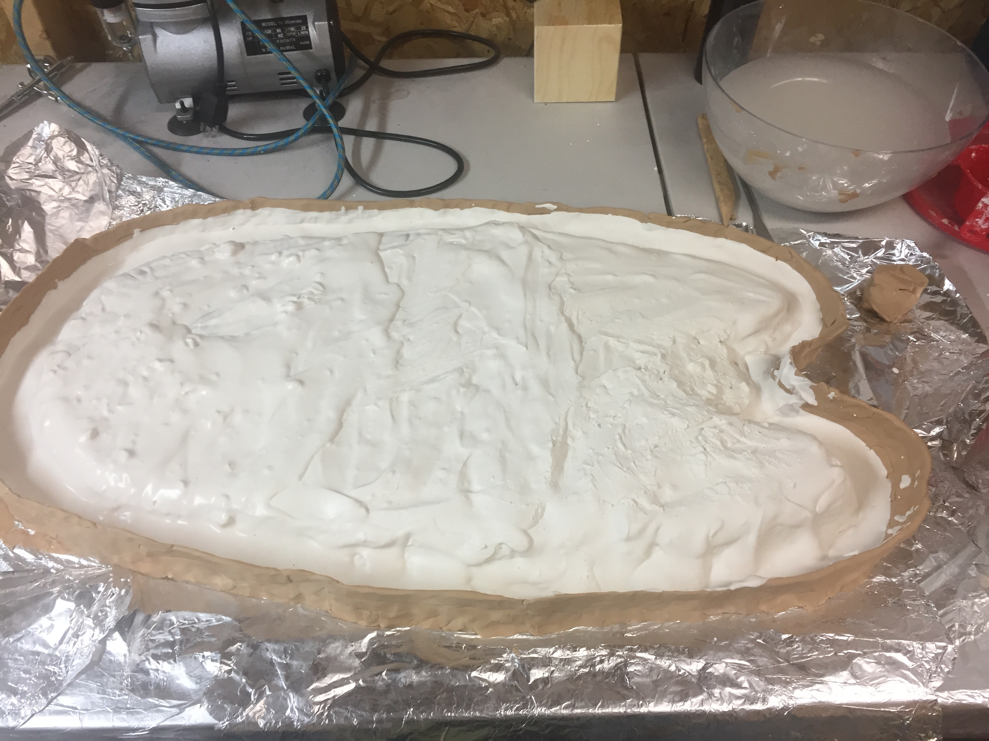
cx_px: 494
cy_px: 370
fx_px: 829
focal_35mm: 29
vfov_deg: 48.2
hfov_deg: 61.7
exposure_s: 1/30
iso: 64
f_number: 2.2
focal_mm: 4.15
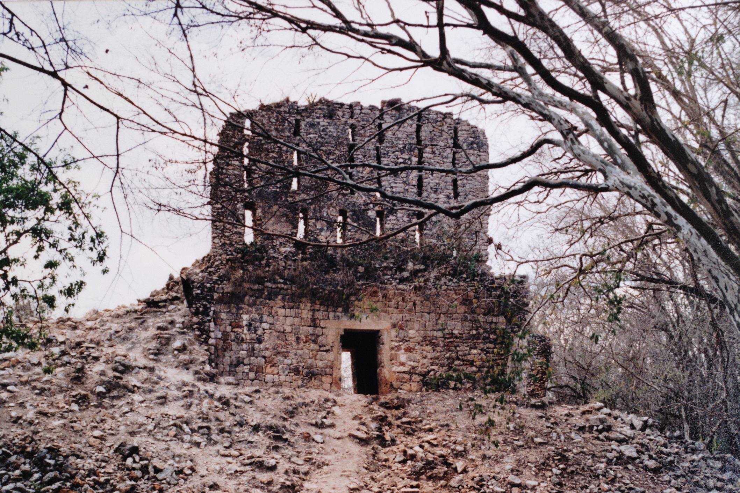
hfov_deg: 22.6
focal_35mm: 90
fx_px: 1850
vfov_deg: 15.2
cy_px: 246
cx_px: 370
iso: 800
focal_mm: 90
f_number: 5.6
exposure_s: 1/100
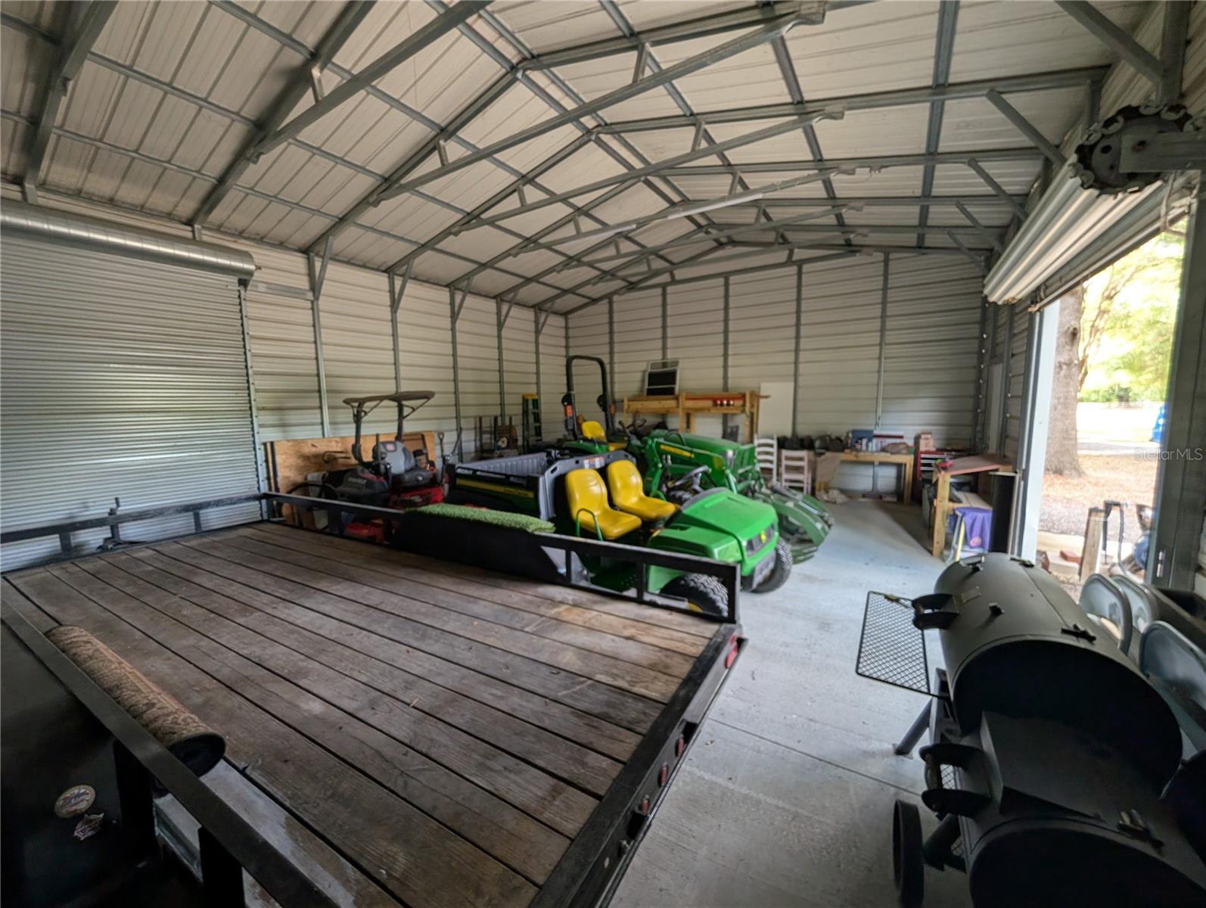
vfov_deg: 94.6
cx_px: 603
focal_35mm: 12
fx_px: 419
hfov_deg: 110.5
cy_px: 454
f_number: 1.7
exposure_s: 1/42.6
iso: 39
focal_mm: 2.02
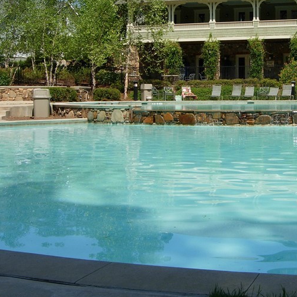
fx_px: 631
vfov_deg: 26.3
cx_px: 254
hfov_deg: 25.8
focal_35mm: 65
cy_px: 93
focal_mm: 7.5
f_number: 5.4
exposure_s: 1/406
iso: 50
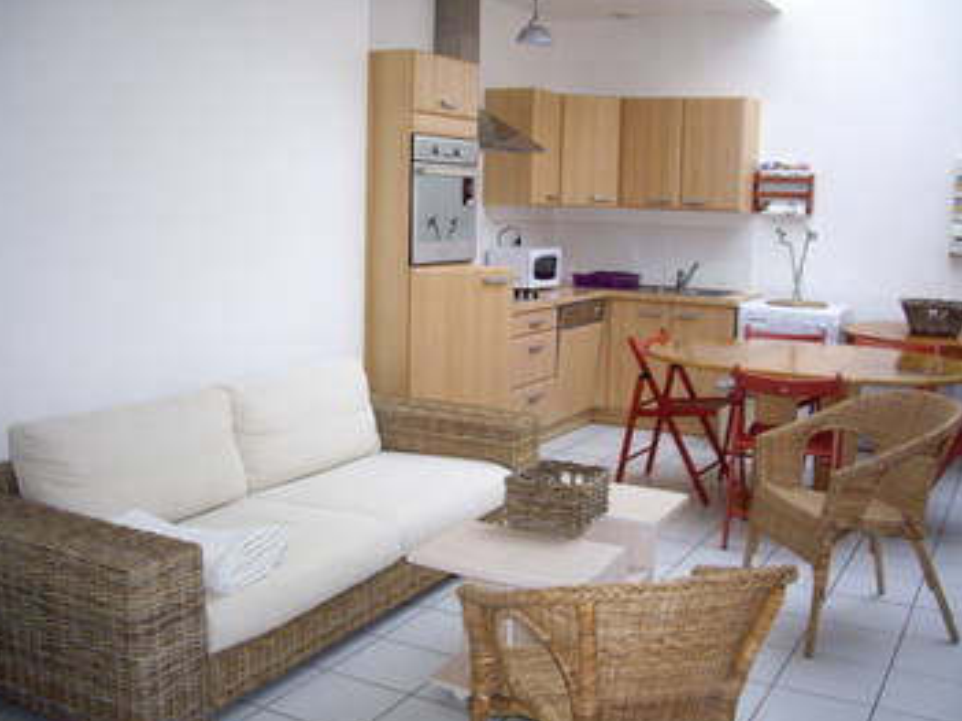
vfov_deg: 36.8
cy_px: 365
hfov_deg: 47.9
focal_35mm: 39
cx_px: 474
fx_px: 1083
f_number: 2.8
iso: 400
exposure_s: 1/40
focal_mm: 7.9
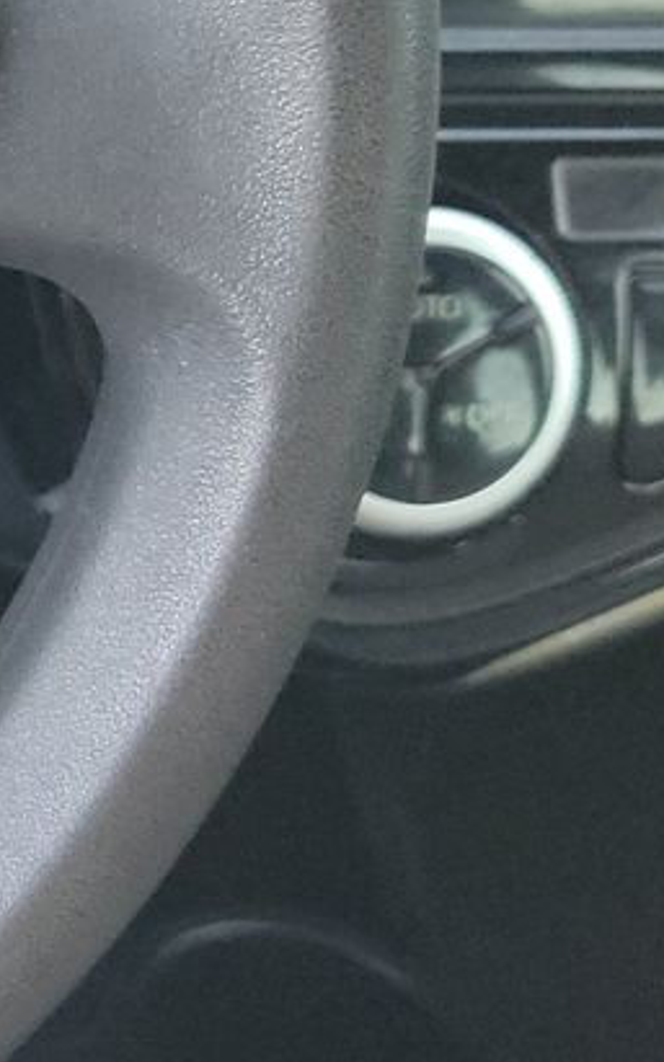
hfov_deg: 10.8
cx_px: -1041
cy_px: 90
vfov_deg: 20.5
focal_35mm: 99
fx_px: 2865
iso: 765
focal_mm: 6.7
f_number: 1.8
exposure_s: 1/59
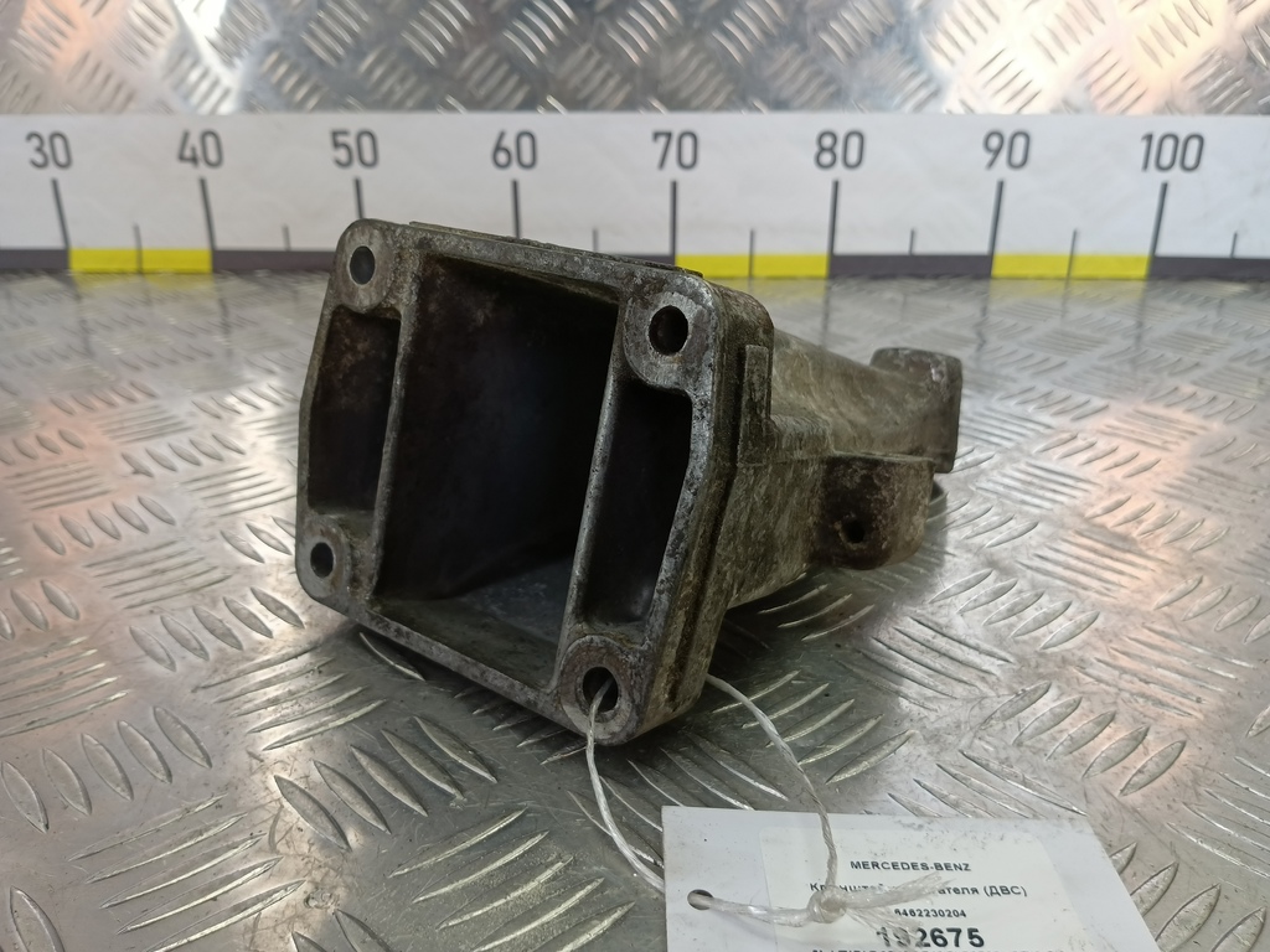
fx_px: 844
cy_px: 476
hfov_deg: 73.9
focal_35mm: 23
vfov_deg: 58.9
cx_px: 635
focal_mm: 4.11
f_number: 1.6
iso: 153
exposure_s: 1/100
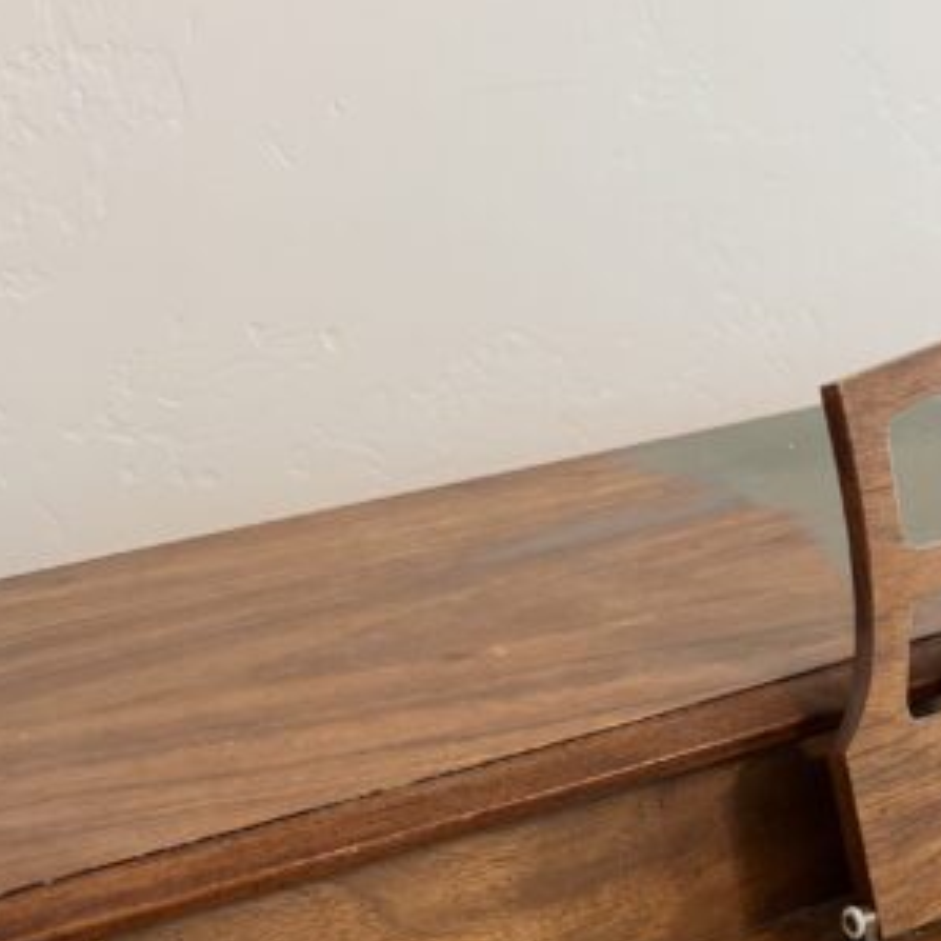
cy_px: 1282
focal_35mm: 73
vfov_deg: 21.1
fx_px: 2245
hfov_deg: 22.9
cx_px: 890
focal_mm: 6.76
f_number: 1.78
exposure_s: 1/60
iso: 250
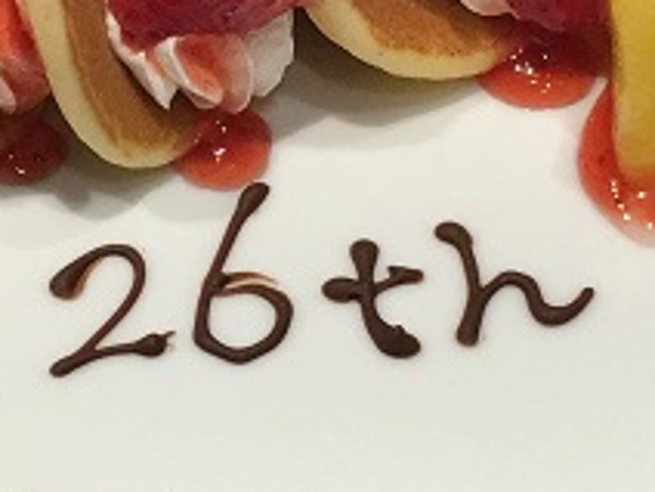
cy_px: 173
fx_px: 2611
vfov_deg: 10.7
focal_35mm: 138
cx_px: 102
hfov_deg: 14.2
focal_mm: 4.15
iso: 32
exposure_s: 1/30
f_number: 2.2
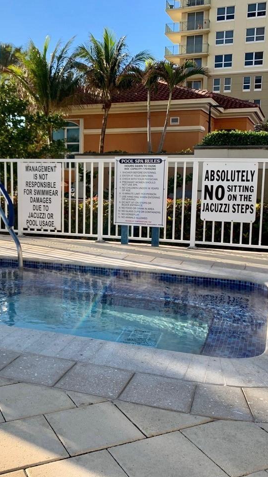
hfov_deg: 30.7
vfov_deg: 52.8
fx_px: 480
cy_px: 238
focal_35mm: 38
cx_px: 71
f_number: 1.8
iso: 25
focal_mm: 4.25
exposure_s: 1/962
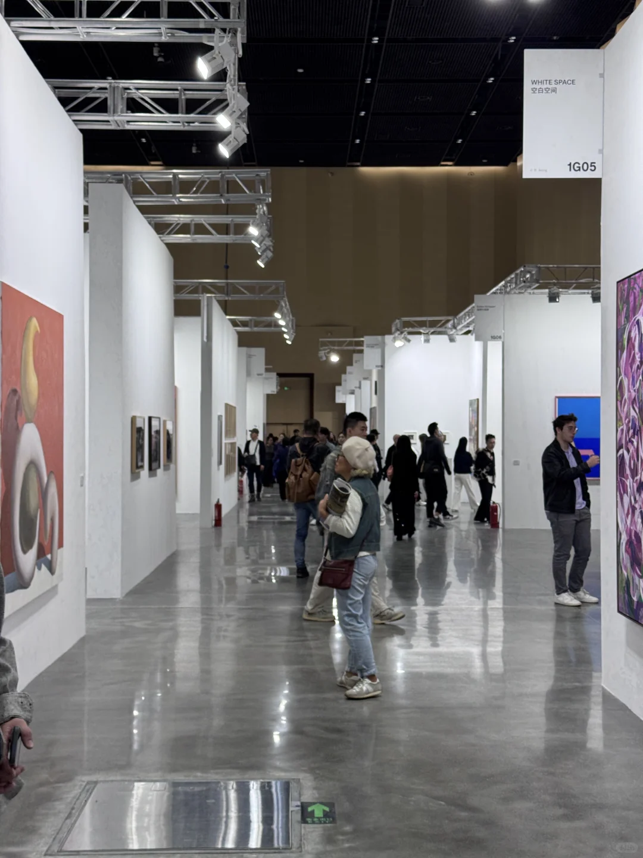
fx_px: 1189
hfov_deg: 30.3
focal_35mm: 48
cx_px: 322
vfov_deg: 39.7
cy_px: 429
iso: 50
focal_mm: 6.76
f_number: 1.78
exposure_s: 1/100
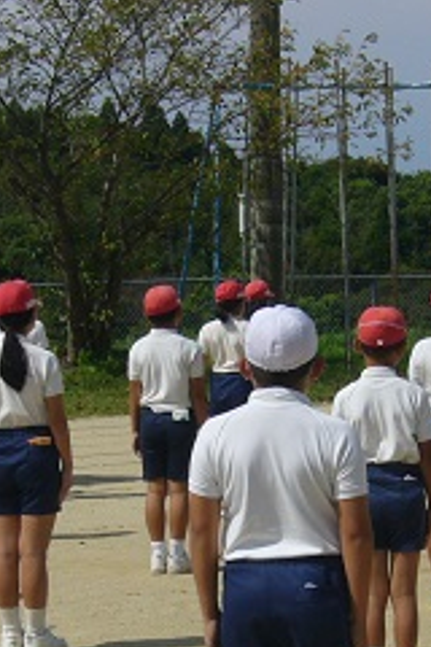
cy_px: 434
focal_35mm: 164
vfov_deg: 12.5
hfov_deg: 8.4
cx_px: 296
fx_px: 2945
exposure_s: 1/320
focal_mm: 13
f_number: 8.5
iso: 80
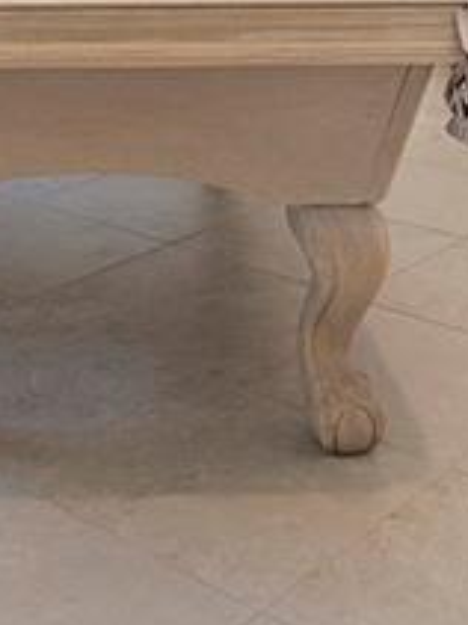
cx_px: 107
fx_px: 1263
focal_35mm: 70
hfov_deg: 20.8
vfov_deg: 24.4
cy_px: -184
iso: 250
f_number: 8
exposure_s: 1/10
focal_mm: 10
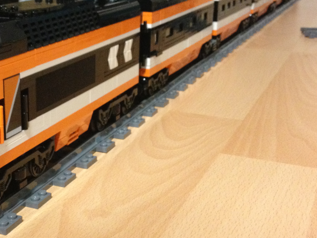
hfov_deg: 28.9
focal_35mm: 66
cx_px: 76
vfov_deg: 22.2
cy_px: 104
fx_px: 604
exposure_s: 1/15
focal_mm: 4.28
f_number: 2.4
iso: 400
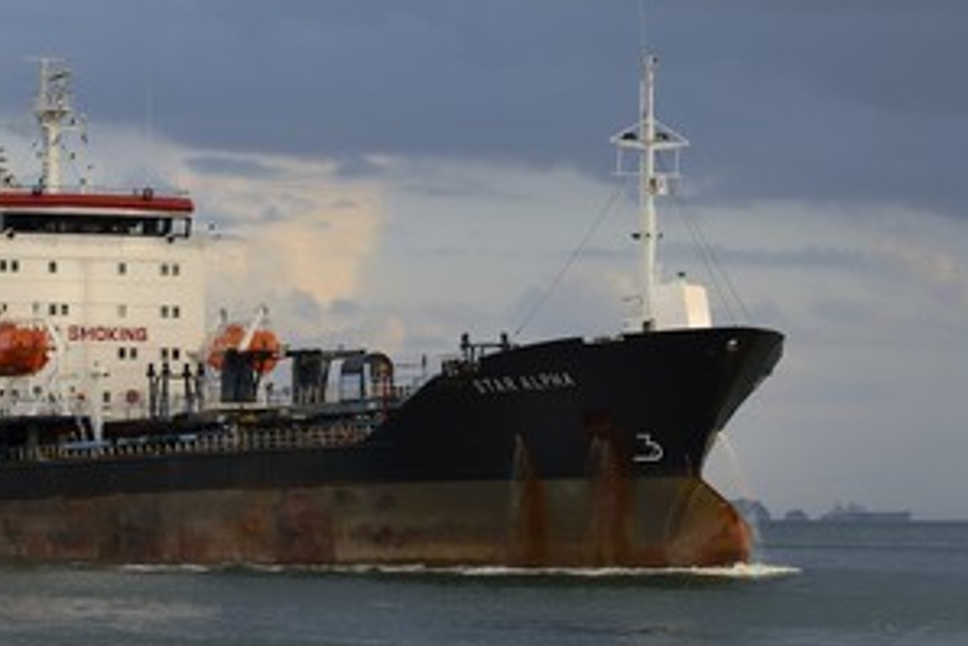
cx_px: 357
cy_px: 312
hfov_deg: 10.8
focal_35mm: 190
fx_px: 5111
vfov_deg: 7.2
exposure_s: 1/400
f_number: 5.6
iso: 200
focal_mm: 135
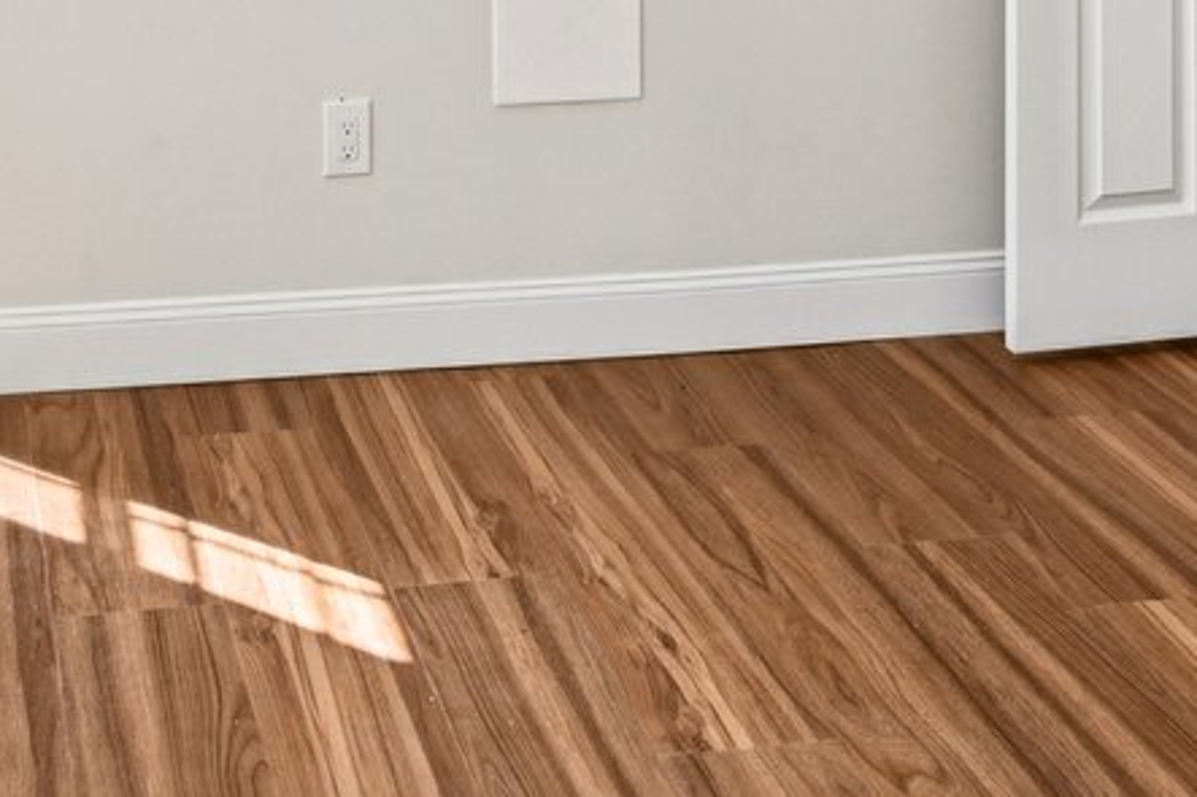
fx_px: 2459
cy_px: -490
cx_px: 386
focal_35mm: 74
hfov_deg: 27.2
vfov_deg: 16.4
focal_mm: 16
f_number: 8
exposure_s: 1/160
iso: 400
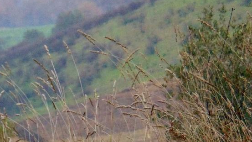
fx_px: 2593
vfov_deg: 3.1
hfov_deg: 5.6
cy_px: 11
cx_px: 36
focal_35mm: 388
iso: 640
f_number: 4
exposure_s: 1/60
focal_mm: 29.5
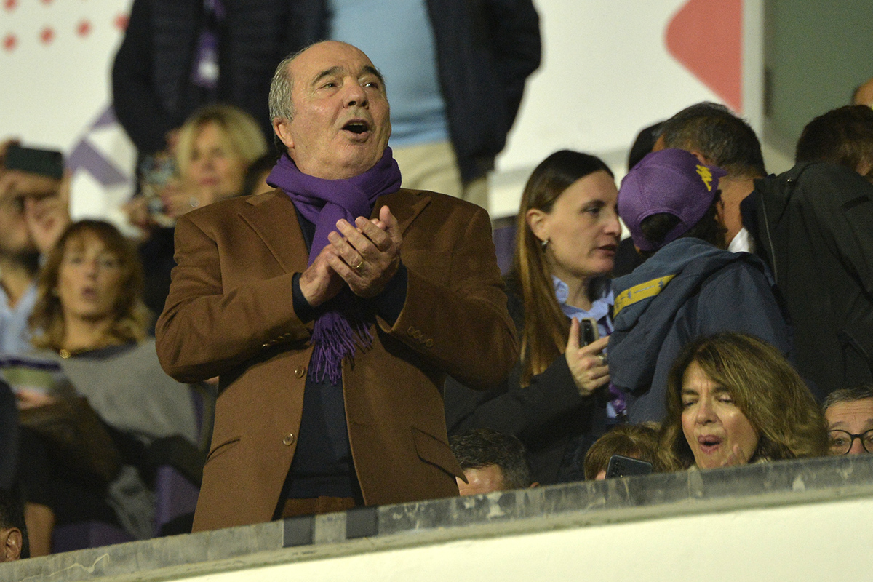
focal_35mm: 400
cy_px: 291
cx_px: 436
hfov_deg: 5.2
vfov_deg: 3.4
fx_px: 9699
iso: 2500
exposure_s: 1/250
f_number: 5.6
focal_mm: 400
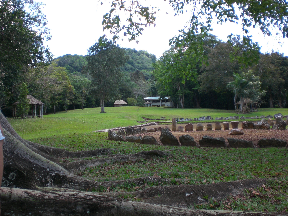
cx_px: 144
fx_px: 316
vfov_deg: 37.7
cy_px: 108
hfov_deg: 49.0
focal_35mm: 38
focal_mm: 6.3
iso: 50
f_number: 3.1
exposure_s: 1/200
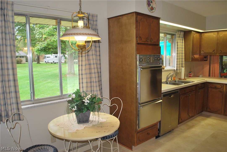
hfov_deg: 67.3
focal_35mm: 27
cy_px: 76
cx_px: 114
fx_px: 171
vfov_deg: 48.1
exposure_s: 1/60
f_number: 3.5
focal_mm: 18
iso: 200
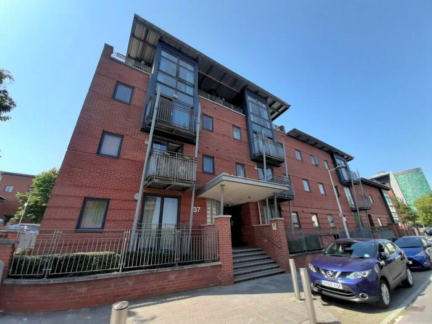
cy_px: 162
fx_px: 162
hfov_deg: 106.2
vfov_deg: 89.9
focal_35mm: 13
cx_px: 216
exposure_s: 1/735
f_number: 2.2
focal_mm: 1.42
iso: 40
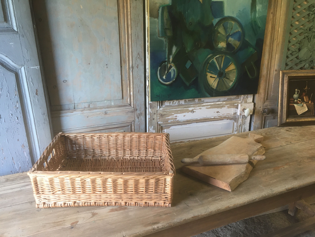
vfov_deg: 48.2
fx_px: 264
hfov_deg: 61.7
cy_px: 118
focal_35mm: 29
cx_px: 158
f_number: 2.2
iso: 125
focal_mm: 4.15
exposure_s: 1/33
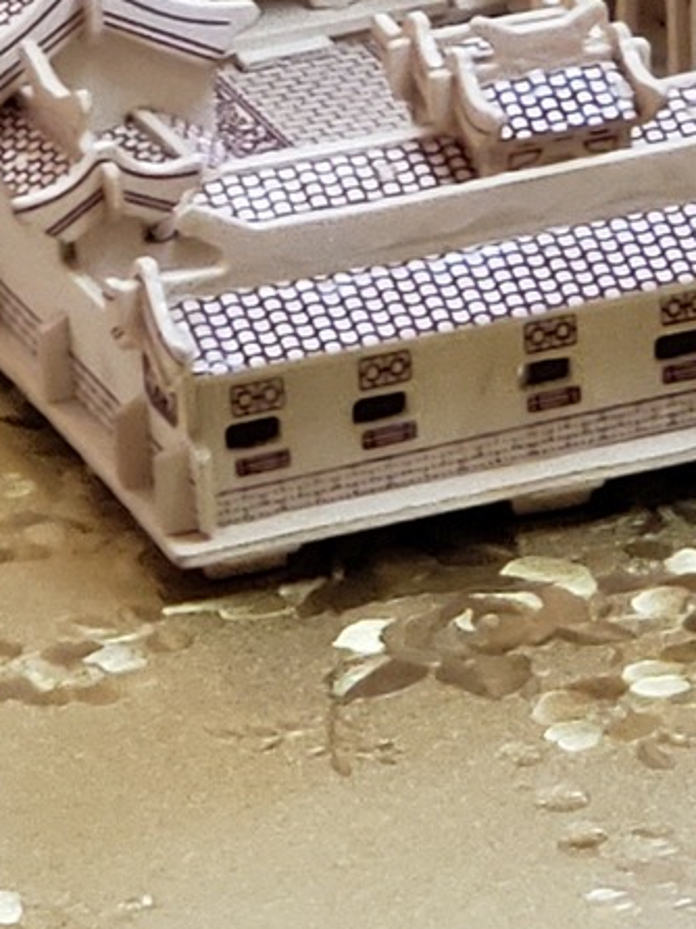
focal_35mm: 126
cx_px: 279
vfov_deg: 15.4
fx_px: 3381
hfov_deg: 11.7
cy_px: 50
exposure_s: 1/15
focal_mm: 6
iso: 640
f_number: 2.4
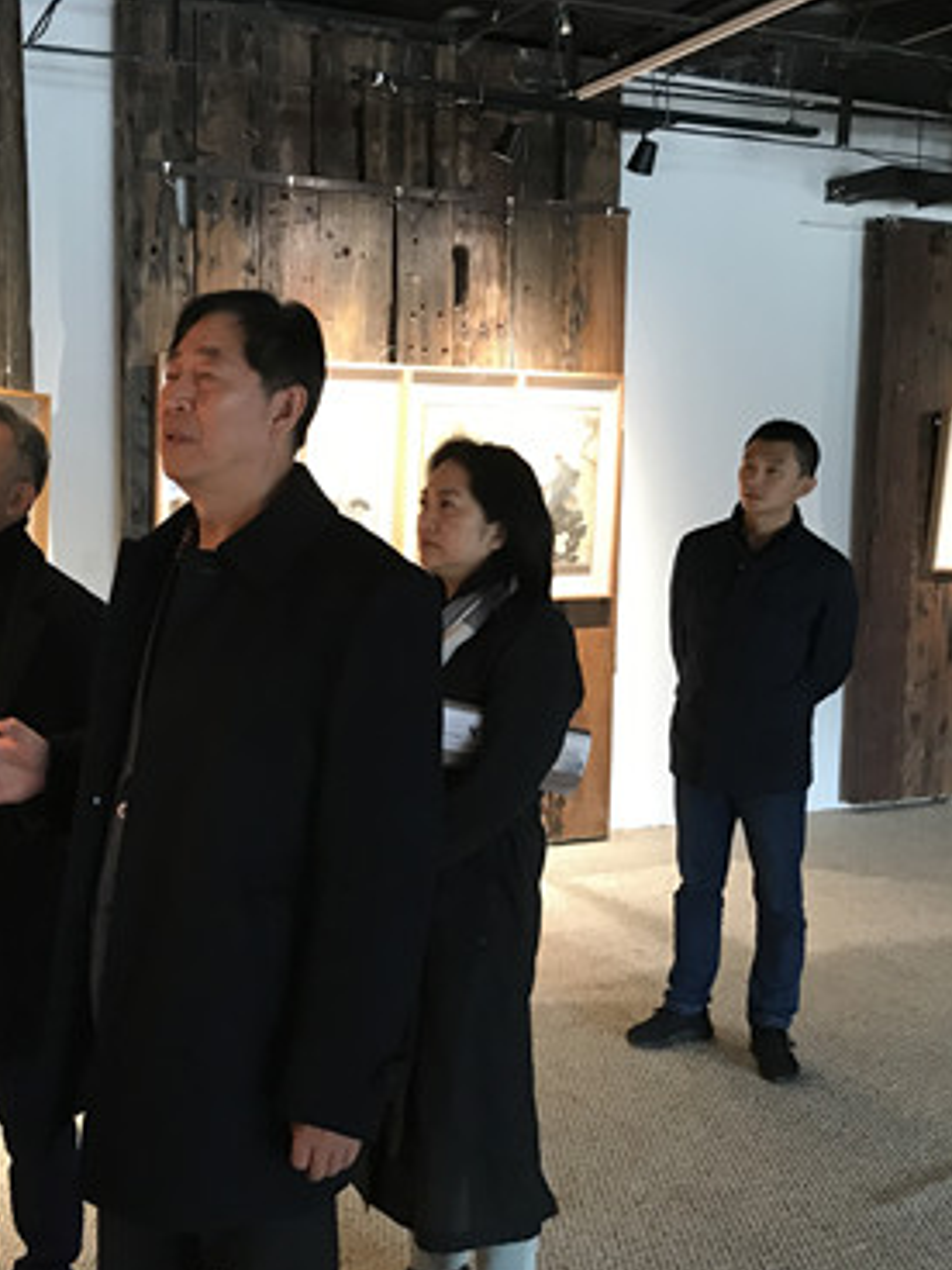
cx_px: 162
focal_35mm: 38
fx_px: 1393
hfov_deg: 36.2
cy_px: 637
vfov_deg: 49.0
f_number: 1.8
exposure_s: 1/17
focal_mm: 3.99
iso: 80
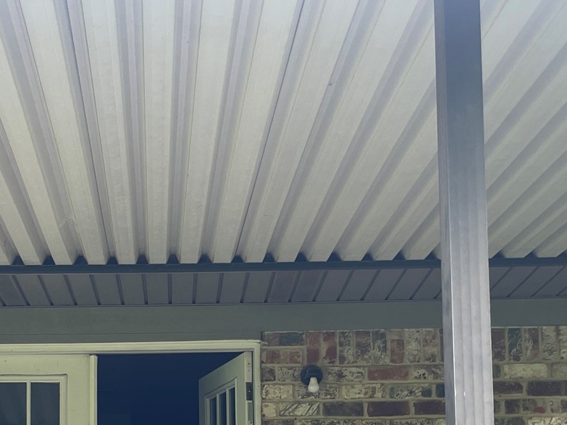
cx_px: 124
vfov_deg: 20.6
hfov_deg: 28.0
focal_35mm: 68
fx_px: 1114
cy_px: 468
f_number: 1.6
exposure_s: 1/121
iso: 50
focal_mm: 4.2
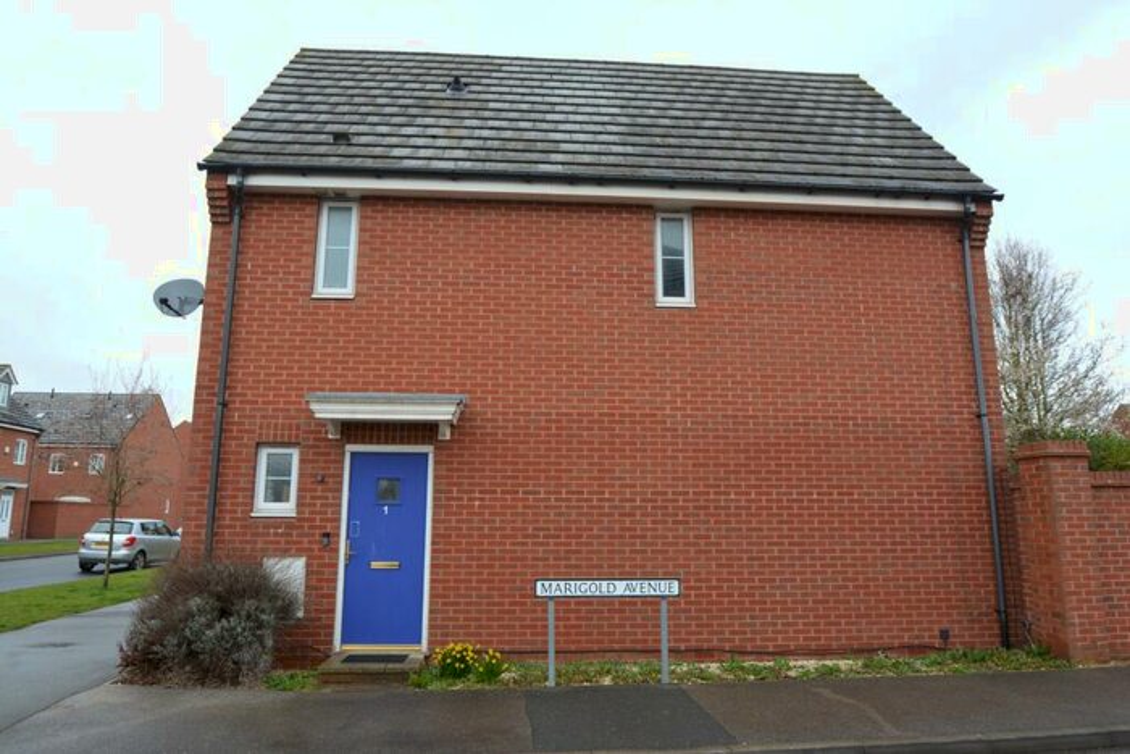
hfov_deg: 77.3
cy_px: 377
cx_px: 565
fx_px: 706
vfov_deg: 56.2
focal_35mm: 22
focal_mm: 15
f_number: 10
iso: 400
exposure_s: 1/160
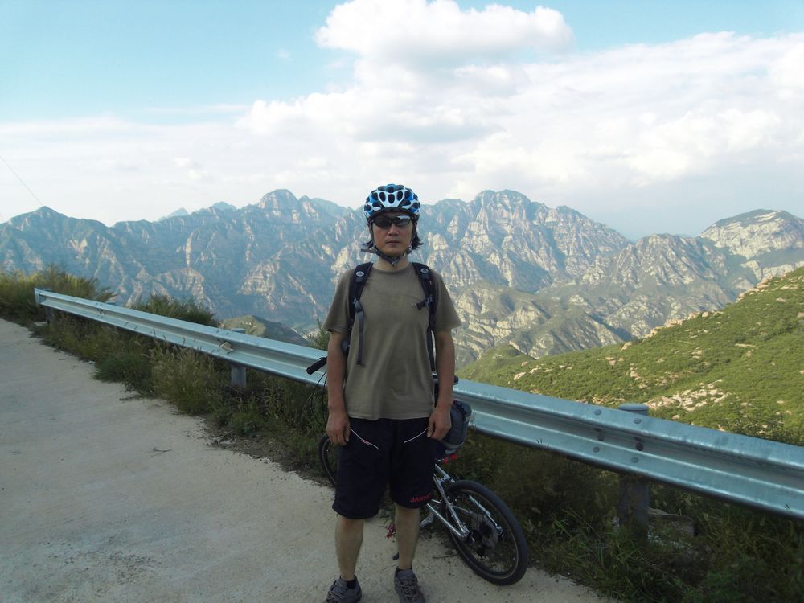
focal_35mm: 24
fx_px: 557
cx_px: 402
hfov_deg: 71.6
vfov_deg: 56.8
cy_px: 302
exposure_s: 1/160
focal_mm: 4.3
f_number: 7.3
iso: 80
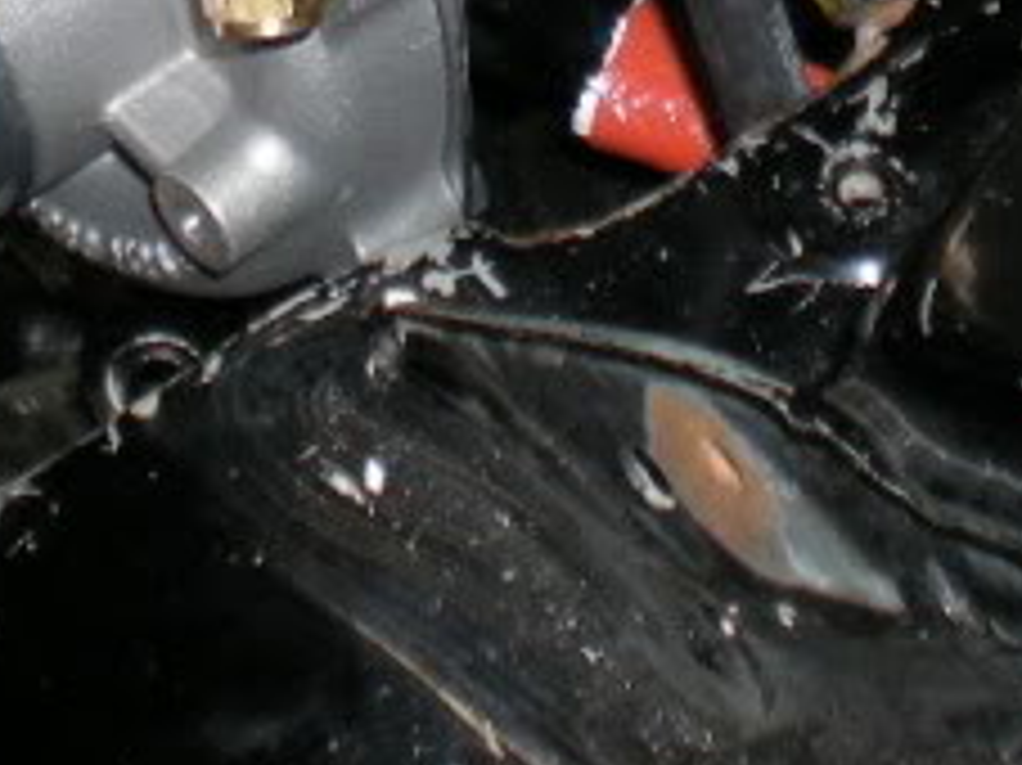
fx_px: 3954
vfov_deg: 10.5
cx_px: 581
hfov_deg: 14.7
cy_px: -567
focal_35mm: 134
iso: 64
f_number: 3.1
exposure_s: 1/60
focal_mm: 6.3
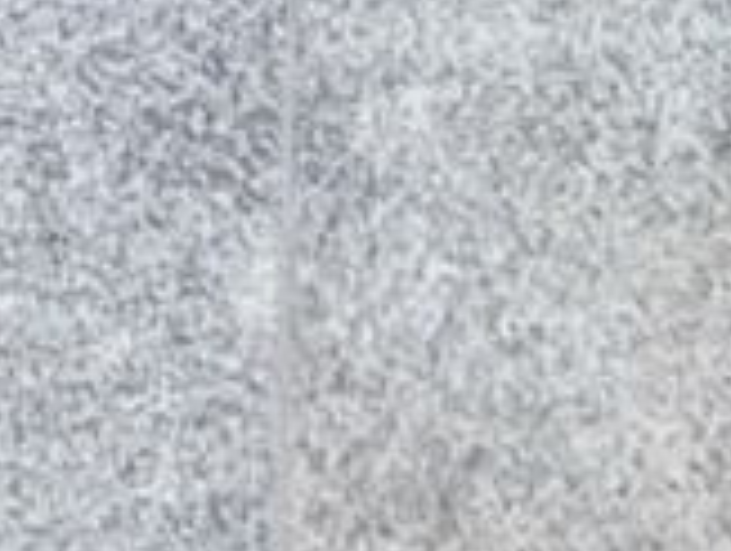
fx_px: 3979
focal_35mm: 188
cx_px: -727
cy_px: -878
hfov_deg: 9.8
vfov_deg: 7.3
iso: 100
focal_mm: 4.2
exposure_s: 1/160
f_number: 7.9
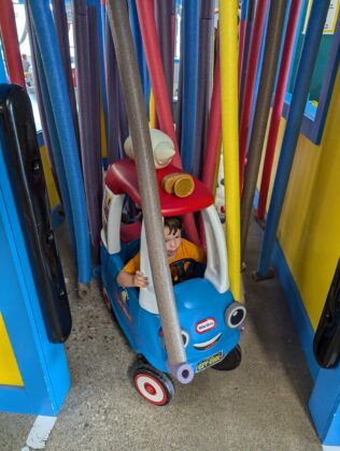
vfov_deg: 71.5
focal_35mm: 24
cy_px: 226
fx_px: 314
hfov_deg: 56.9
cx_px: 170
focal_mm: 6.81
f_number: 1.85
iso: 673
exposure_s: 1/244
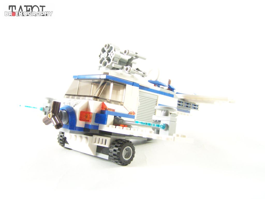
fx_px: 291
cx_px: 132
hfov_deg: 49.0
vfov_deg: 37.7
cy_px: 100
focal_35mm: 38
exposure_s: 1/60
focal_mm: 6.3
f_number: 3.2
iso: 400
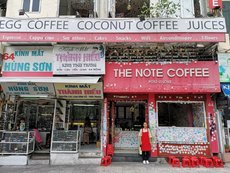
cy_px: 86
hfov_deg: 65.3
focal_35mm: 27
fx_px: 179
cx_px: 115
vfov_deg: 51.4
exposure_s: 1/1125
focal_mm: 3.95
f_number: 1.8
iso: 50
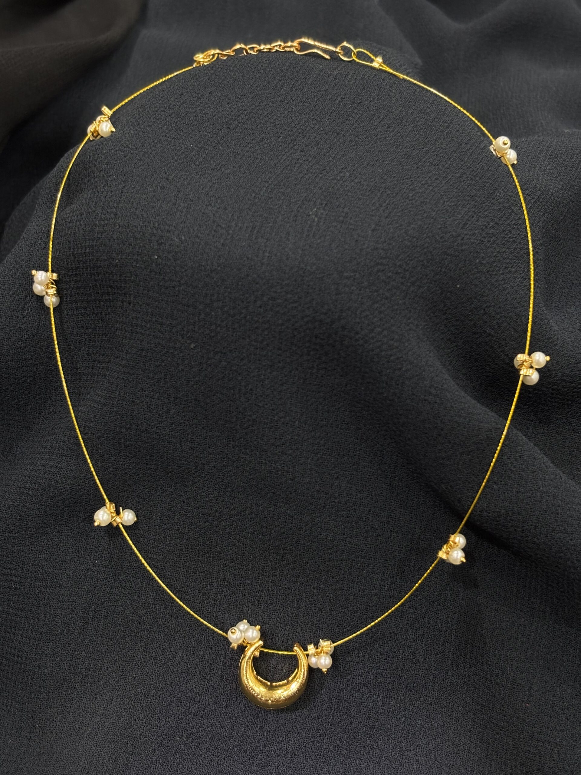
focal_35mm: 52
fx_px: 1164
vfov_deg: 36.8
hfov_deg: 28.0
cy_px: 388
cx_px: 290
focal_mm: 5.96
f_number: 1.6
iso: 250
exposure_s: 1/40
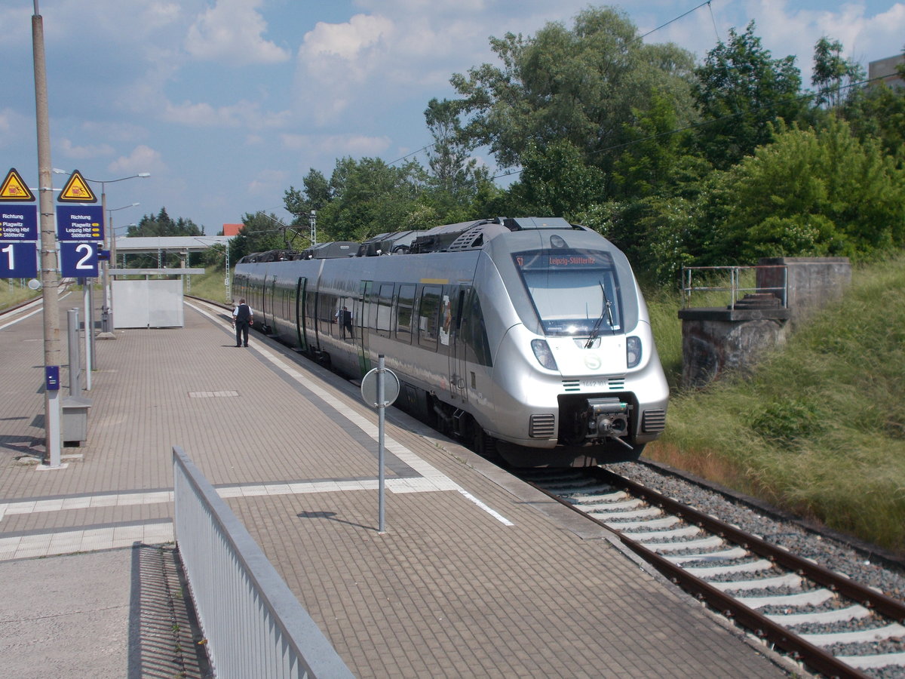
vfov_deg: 32.9
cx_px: 452
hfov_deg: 42.9
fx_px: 1150
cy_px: 340
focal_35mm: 44
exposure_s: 1/160
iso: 80
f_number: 10.6
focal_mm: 7.9
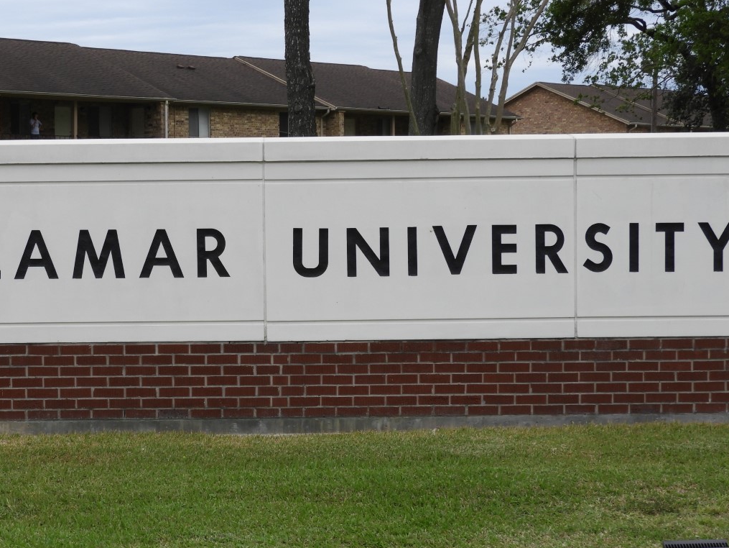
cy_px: 270
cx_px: 264
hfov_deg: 24.9
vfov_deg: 18.9
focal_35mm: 78
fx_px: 1643
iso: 100
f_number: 4
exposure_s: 1/640
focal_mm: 9.9
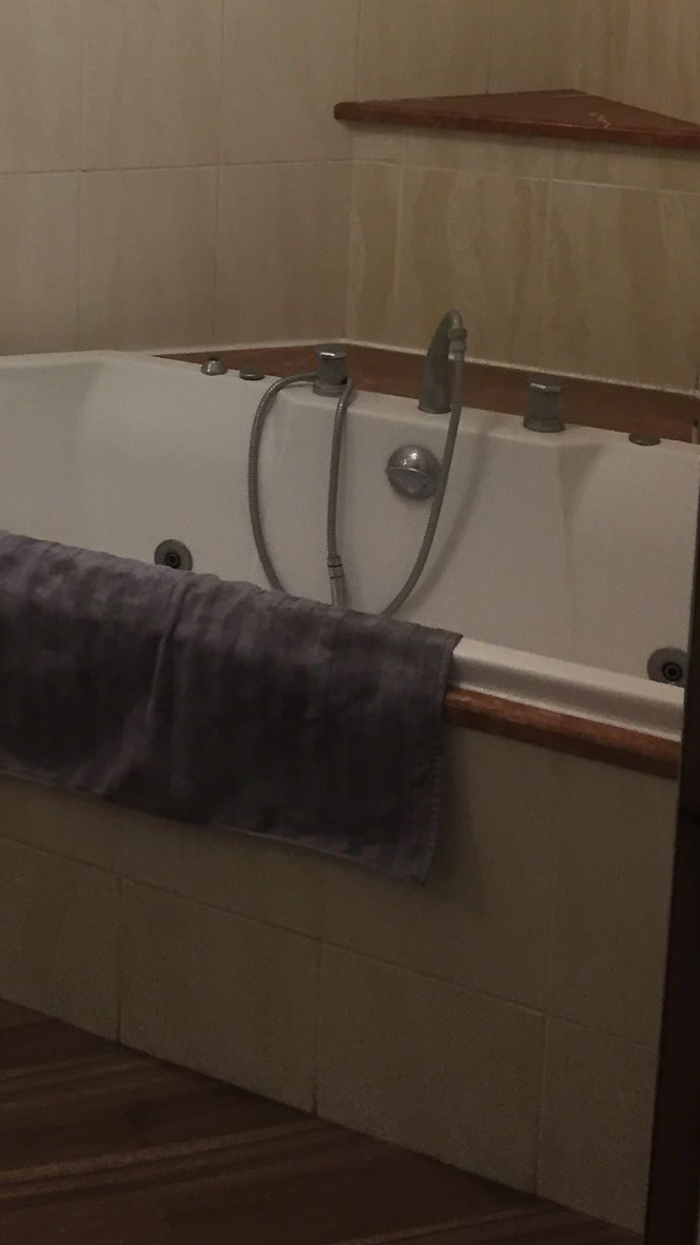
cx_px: -67
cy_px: 202
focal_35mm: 57
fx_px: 1881
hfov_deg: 20.1
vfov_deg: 35.1
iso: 160
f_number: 2.2
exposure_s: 1/33
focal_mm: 4.15
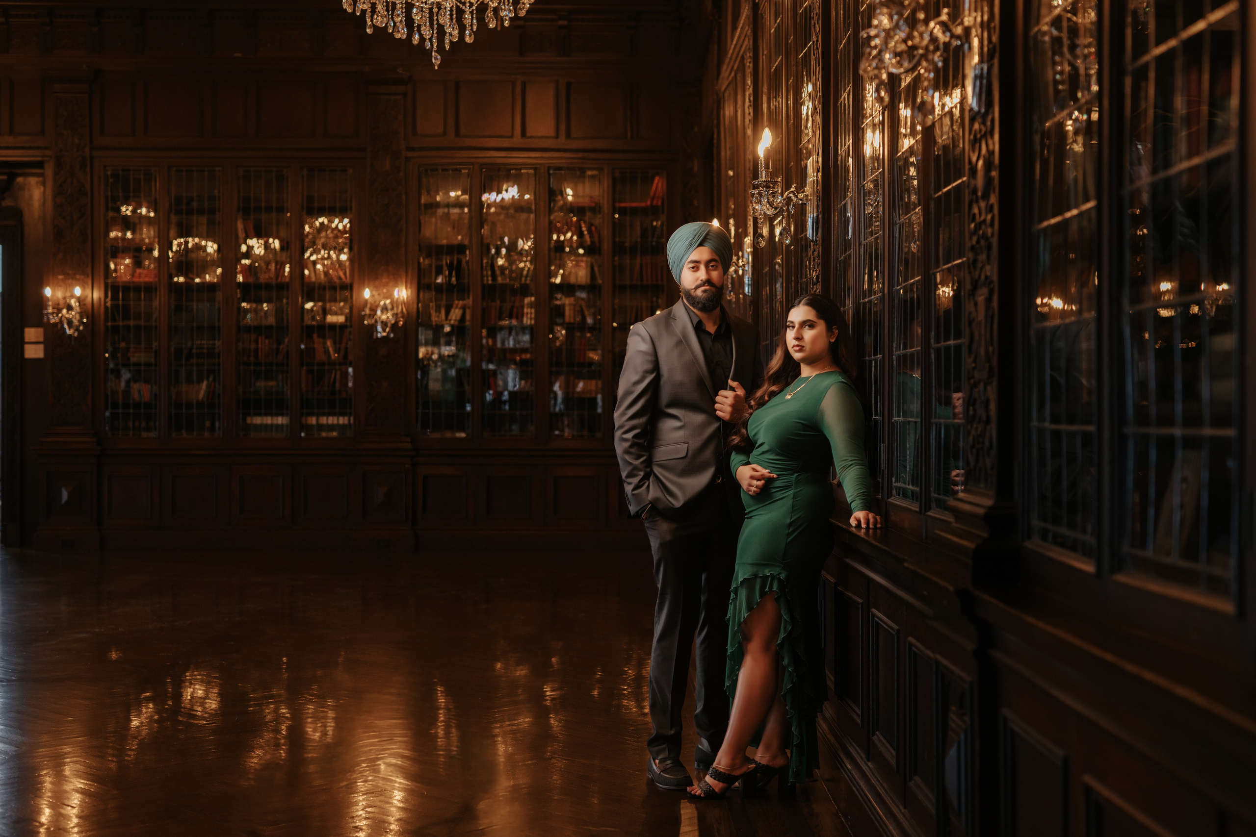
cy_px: 418
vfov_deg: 27.0
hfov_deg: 39.6
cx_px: 628
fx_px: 1744
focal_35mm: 50
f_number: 2.2
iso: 640
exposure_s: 1/200
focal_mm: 50
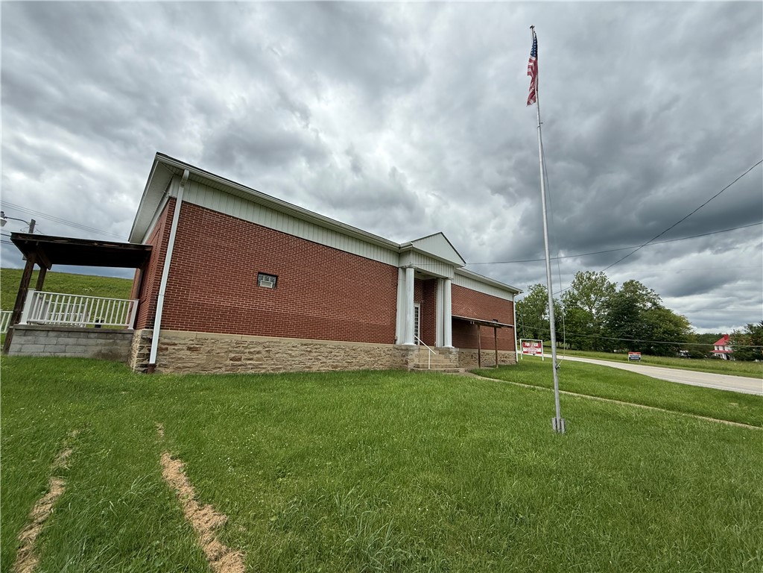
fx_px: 309
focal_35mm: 14
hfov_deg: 102.1
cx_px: 382
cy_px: 286
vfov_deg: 85.7
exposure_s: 1/2506
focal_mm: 2.22
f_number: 2.2
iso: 50
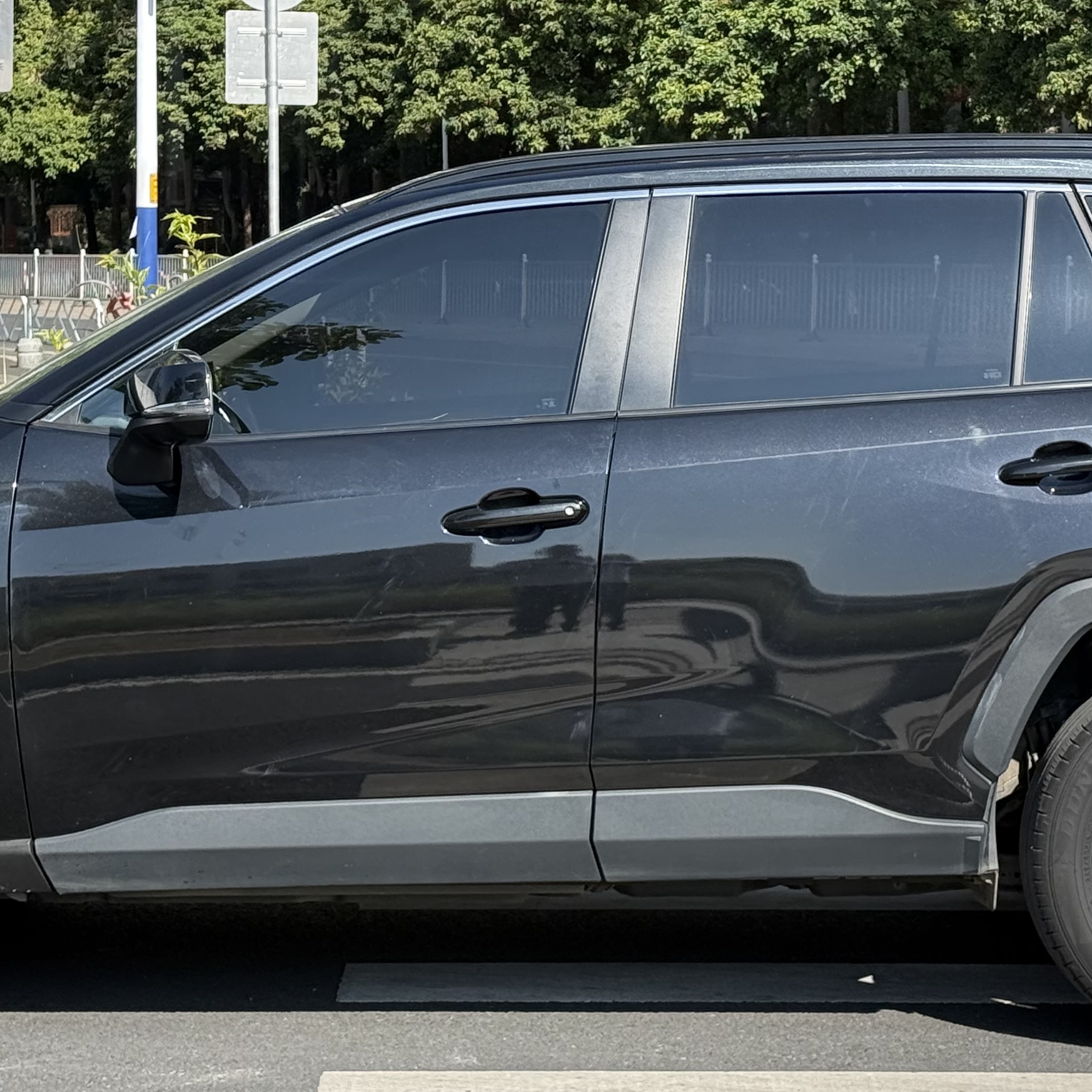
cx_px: 508
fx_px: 3498
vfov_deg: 17.7
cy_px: 343
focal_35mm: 98
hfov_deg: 17.7
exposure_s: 1/2273
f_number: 1.78
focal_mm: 6.76
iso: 100
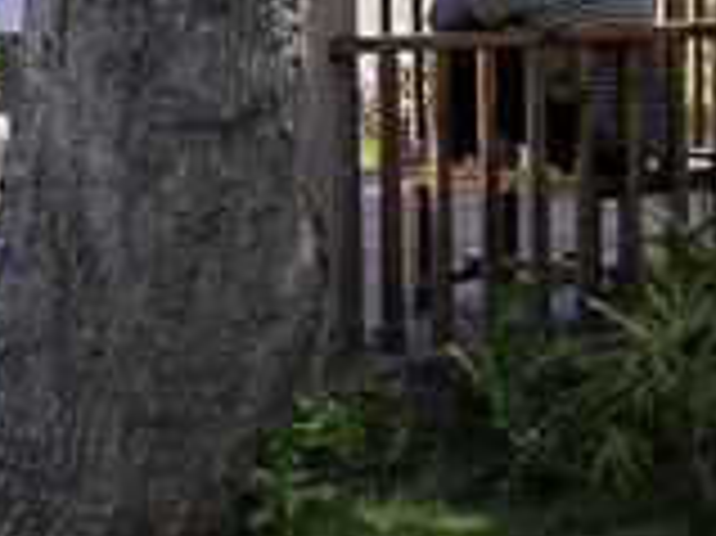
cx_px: 1477
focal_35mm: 151
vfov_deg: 9.7
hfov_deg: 11.6
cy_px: -108
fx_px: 3121
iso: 50
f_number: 1.9
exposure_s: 1/1996
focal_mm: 6.67
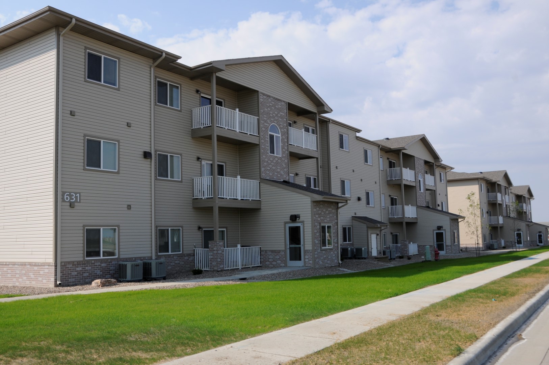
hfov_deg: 57.3
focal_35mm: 33
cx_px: 274
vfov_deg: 39.9
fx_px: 503
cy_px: 182
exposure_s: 1/400
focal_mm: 22
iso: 200
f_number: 10
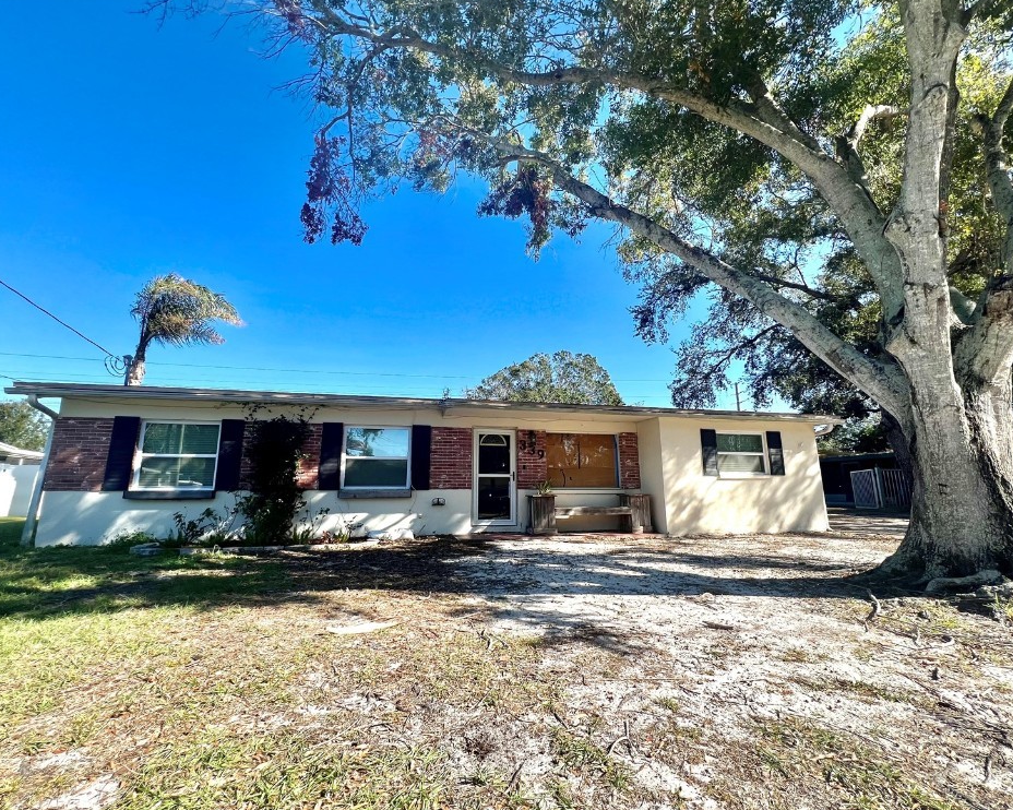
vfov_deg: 88.0
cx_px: 498
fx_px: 420
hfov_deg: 100.7
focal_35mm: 14
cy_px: 406
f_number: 1.8
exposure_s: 1/986
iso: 32
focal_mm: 1.57
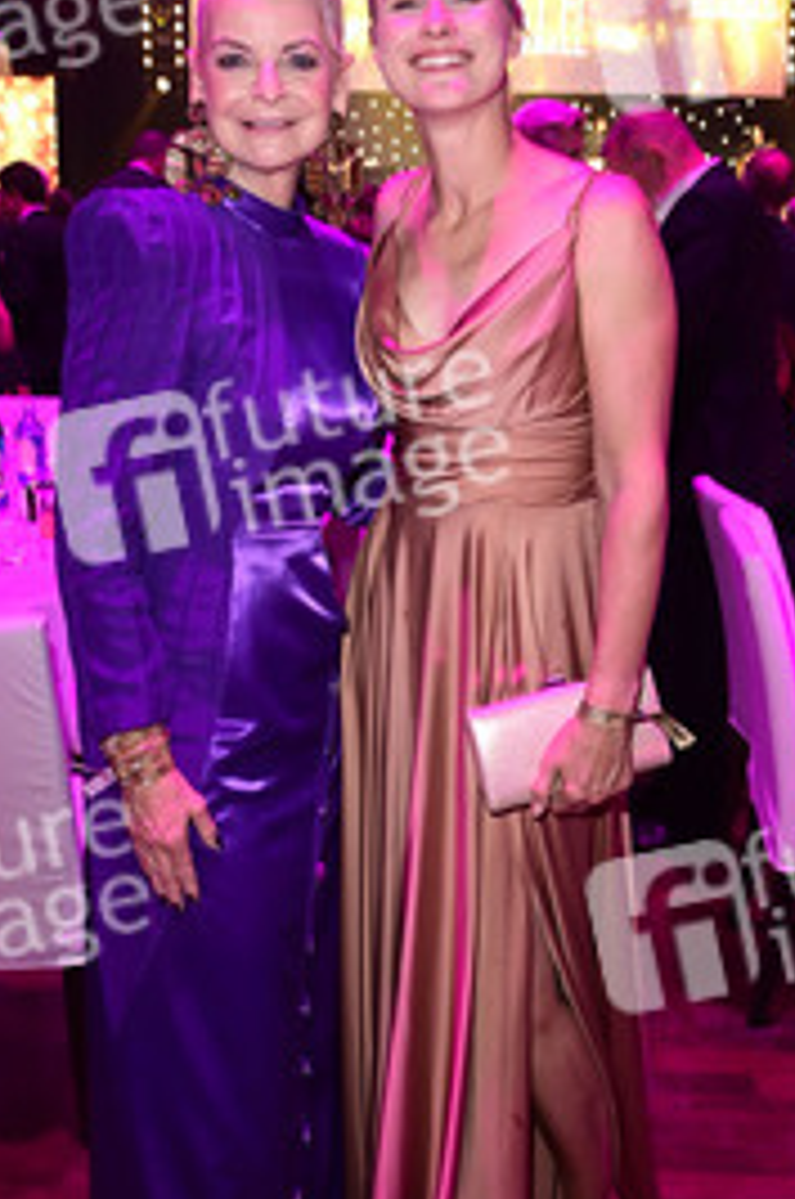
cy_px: 683
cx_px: 409
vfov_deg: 53.0
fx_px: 1197
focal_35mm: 36
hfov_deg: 36.7
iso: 2500
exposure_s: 1/20
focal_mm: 24
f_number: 5
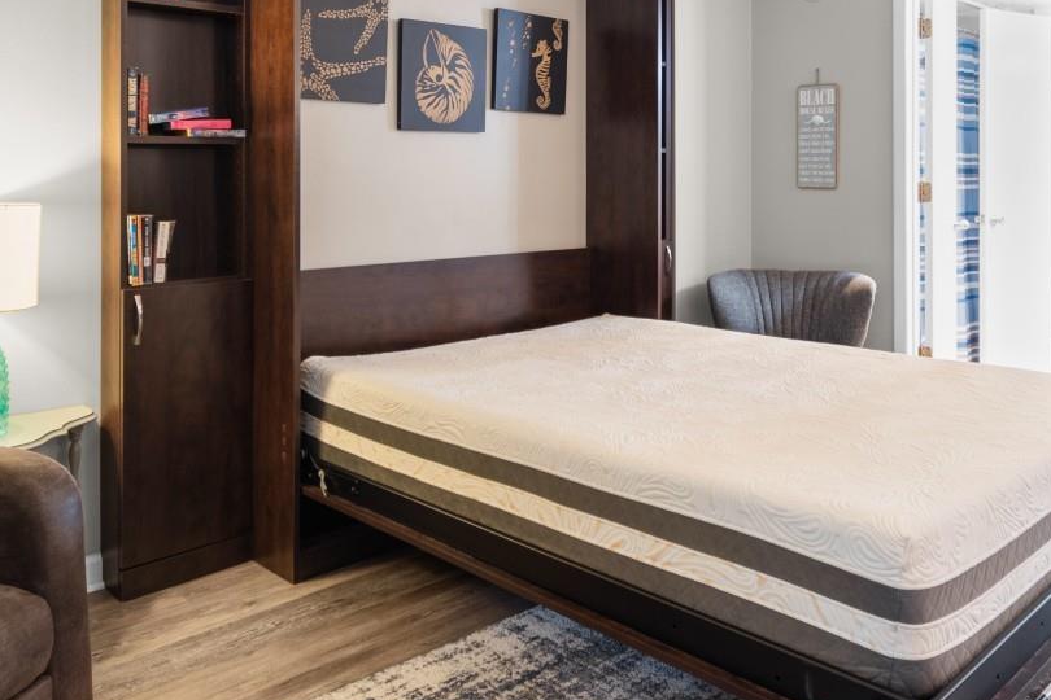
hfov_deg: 61.9
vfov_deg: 41.8
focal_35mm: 30
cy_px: 148
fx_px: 876
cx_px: 551
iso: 100
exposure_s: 4
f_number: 4.5
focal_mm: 10
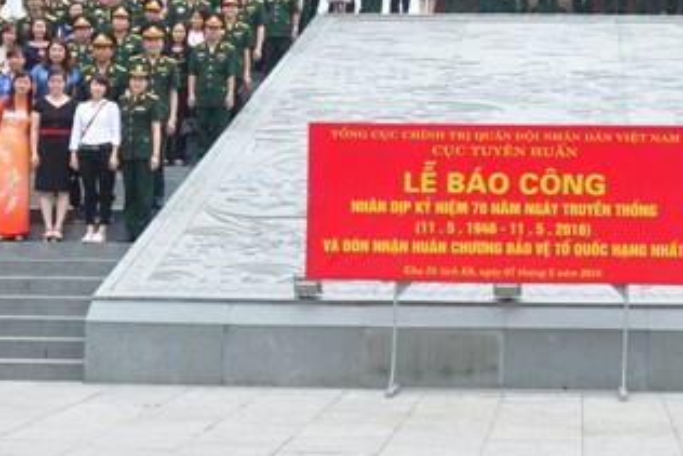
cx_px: 533
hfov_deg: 22.5
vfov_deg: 15.2
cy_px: 80
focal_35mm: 89
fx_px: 1693
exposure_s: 1/125
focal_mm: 25
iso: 250
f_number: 7.1
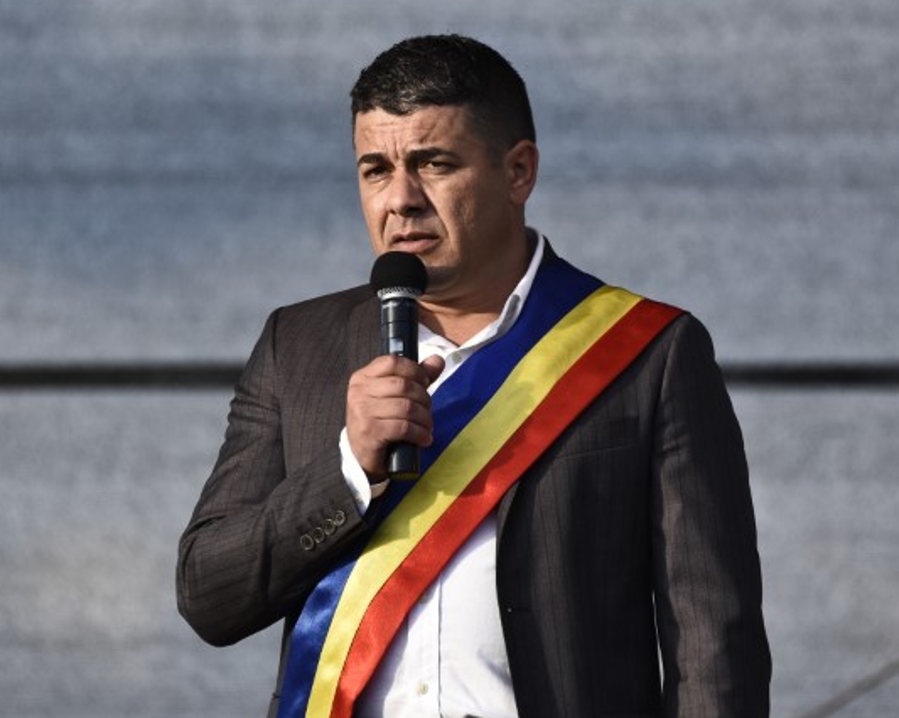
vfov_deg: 1.9
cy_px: 356
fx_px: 22235
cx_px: 392
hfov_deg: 2.3
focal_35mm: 836
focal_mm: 440
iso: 400
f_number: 6
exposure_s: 1/500
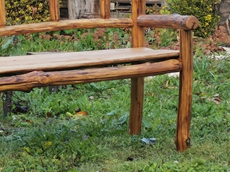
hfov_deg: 13.3
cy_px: 76
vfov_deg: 10.0
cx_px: 51
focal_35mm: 148
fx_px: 984
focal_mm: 5.58
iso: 50
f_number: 1.8
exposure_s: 1/308
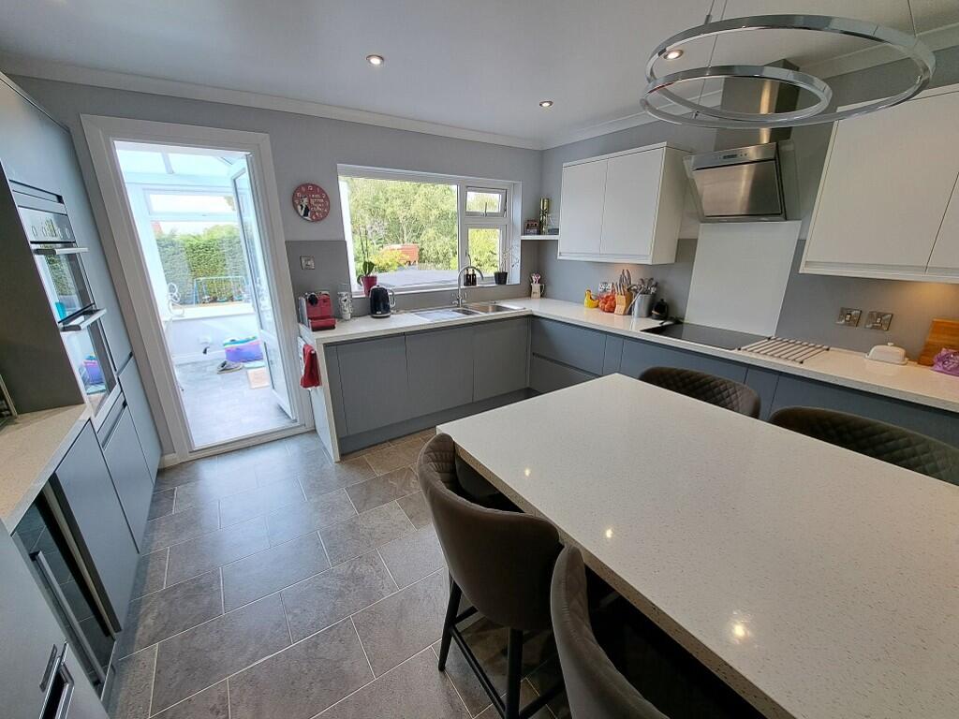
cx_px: 480
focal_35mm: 13
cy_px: 360
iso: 50
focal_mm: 1.74
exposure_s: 1/100
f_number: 2.2
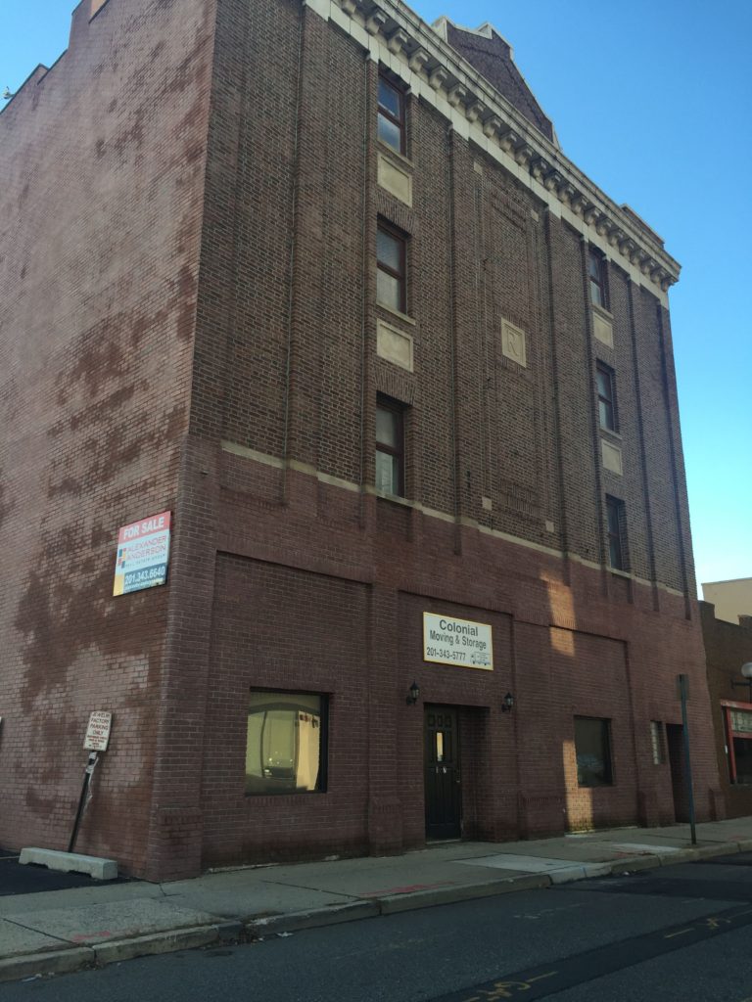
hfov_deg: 48.2
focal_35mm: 29
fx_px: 840
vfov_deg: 61.7
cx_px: 376
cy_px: 501
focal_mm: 4.15
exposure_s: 1/439
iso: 32
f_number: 2.2
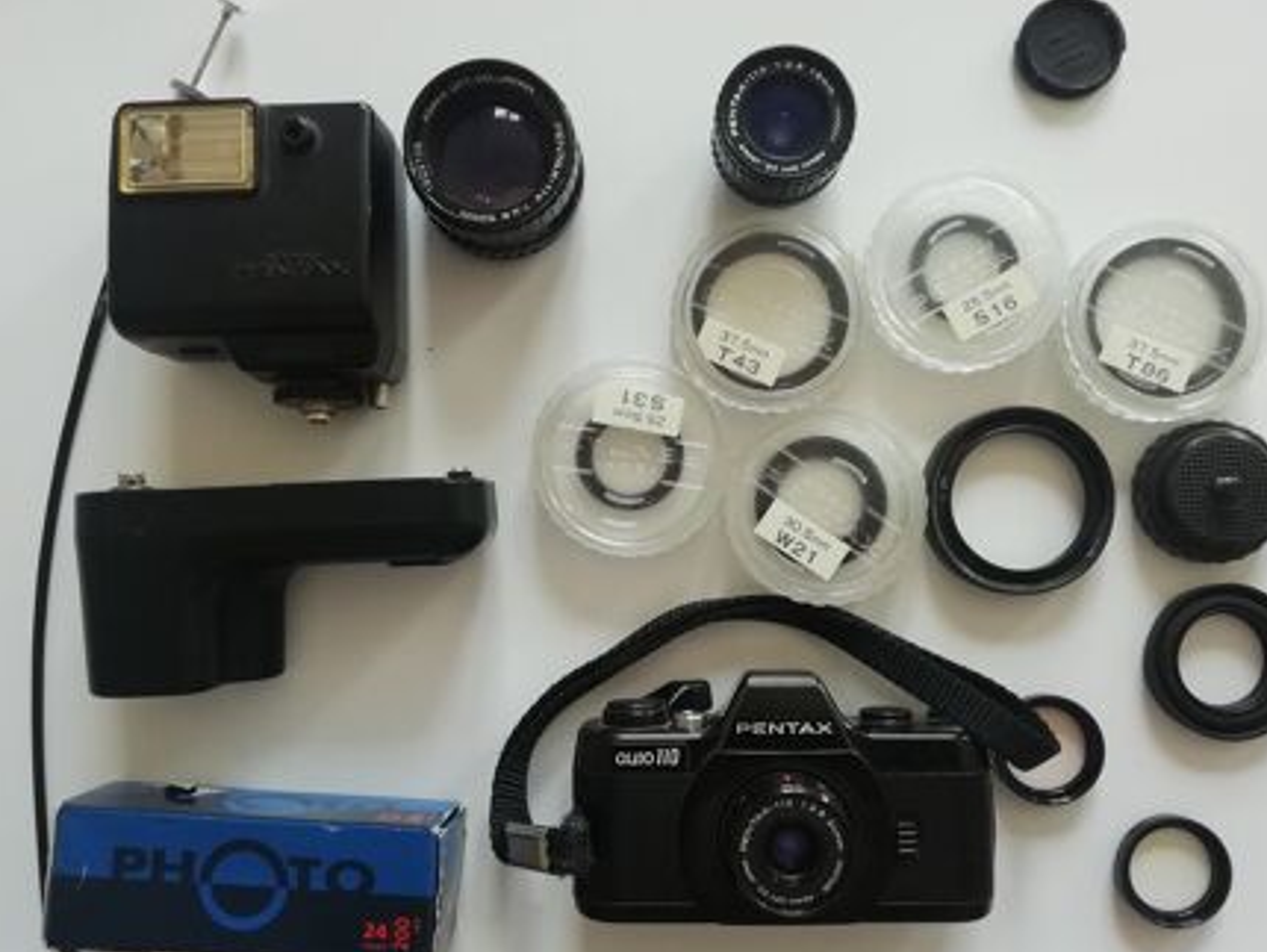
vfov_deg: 48.3
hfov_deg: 61.6
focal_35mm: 29
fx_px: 1062
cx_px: 636
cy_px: 501
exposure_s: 1/50
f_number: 2.2
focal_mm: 3.46
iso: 80
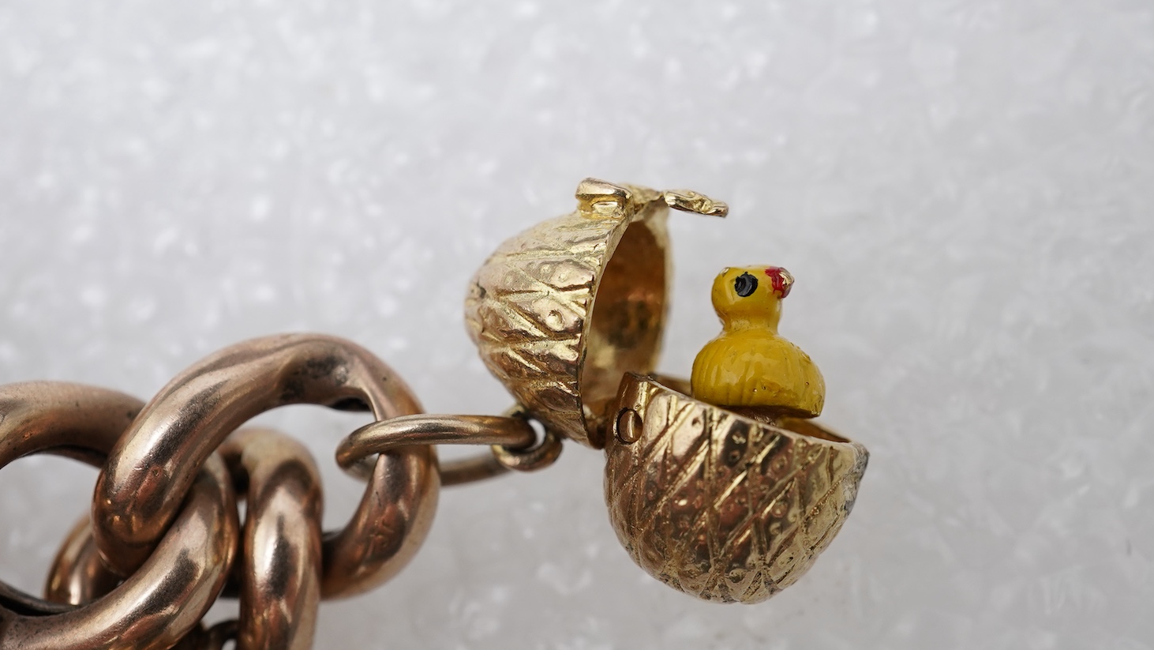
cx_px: 673
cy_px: 337
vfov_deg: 20.7
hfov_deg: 35.9
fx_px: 1775
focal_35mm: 58
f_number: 16
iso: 400
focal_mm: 30
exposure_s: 1/125
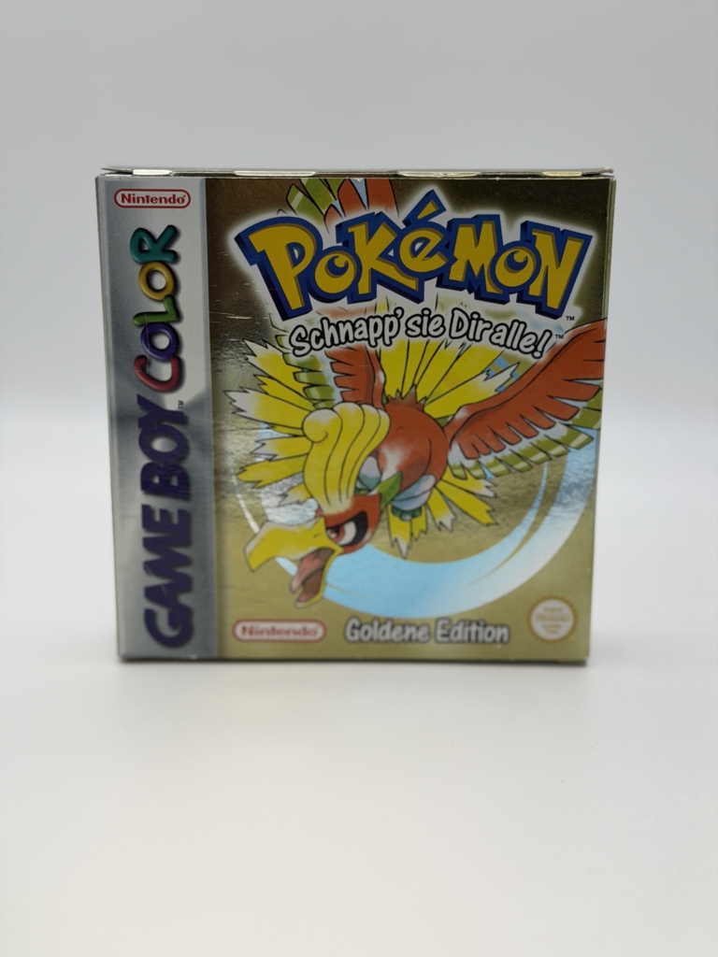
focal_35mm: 48
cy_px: 478
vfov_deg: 39.7
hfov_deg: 30.3
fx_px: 1327
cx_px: 359
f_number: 1.78
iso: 50
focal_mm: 6.76
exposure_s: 1/212
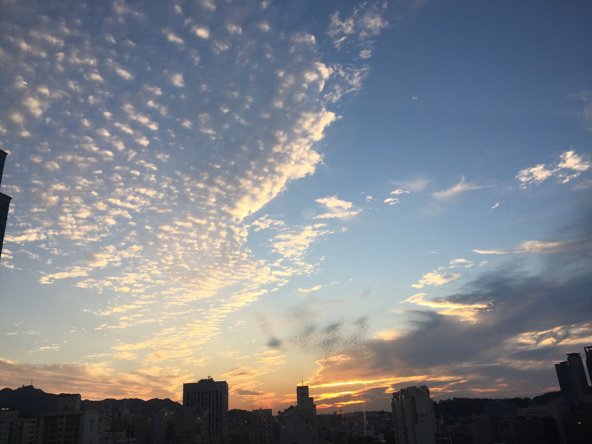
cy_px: 222
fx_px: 496
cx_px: 296
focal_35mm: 29
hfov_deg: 61.7
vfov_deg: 48.2
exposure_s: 1/282
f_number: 2.2
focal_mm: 4.15
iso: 32
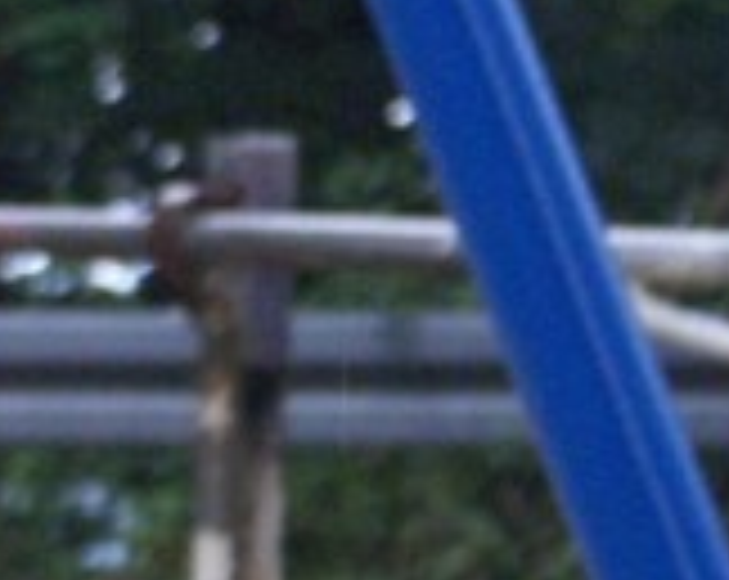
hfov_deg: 3.1
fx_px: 13460
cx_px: -1359
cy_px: -389
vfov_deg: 2.5
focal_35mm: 625
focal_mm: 70
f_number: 5.6
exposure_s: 1/125
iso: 800
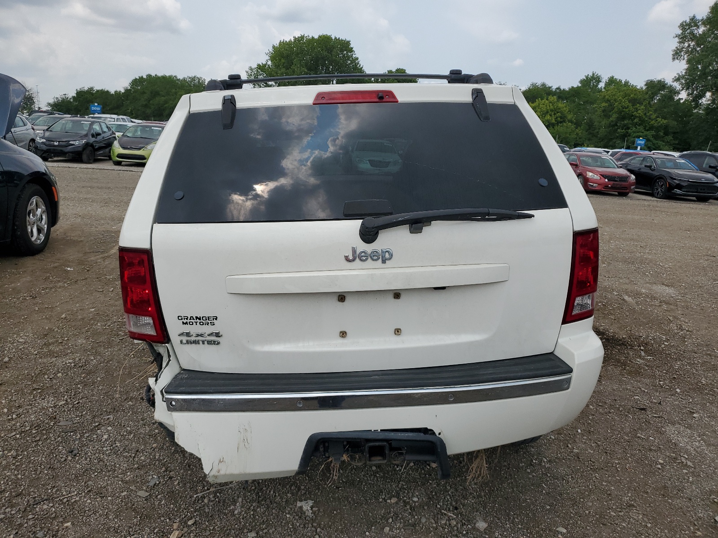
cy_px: 269
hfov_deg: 67.3
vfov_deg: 53.1
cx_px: 359
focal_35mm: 26
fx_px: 539
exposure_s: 1/3333
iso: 50
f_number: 1.5
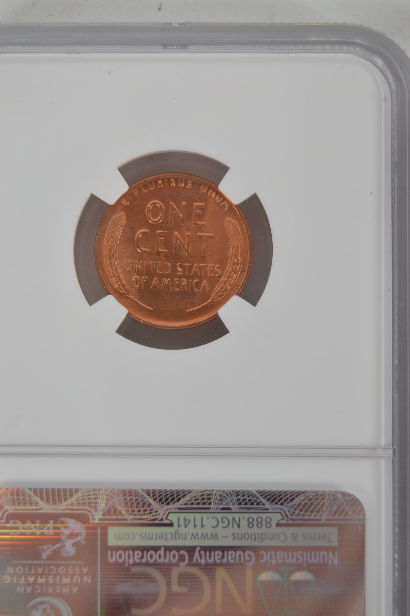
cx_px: 205
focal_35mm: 82
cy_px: 308
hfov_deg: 16.5
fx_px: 1412
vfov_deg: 24.6
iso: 100
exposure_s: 1/80
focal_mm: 55
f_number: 5.6
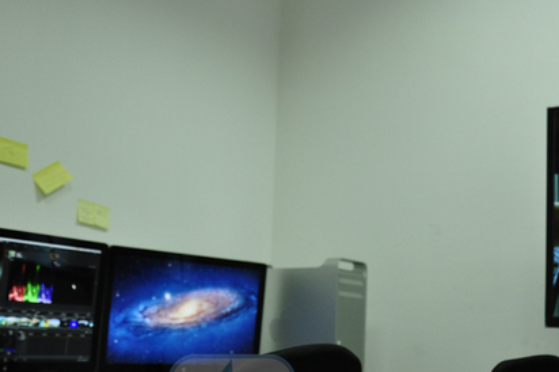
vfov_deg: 21.8
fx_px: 959
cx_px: 384
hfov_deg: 32.2
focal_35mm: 62
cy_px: 270
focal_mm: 25
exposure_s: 1/50
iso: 800
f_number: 4
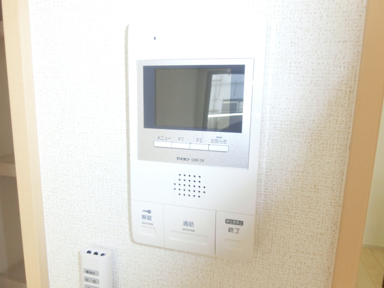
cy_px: 144
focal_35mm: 25
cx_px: 192
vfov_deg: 54.9
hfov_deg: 69.4
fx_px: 277
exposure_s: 1/80
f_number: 3.3
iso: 400
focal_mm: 4.4
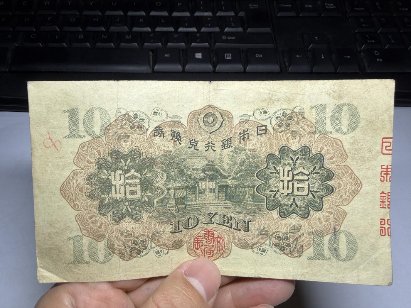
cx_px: 206
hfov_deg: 67.3
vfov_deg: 53.1
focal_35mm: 26
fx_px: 309
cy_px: 154
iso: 50
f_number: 2.2
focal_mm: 2.22
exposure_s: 1/121
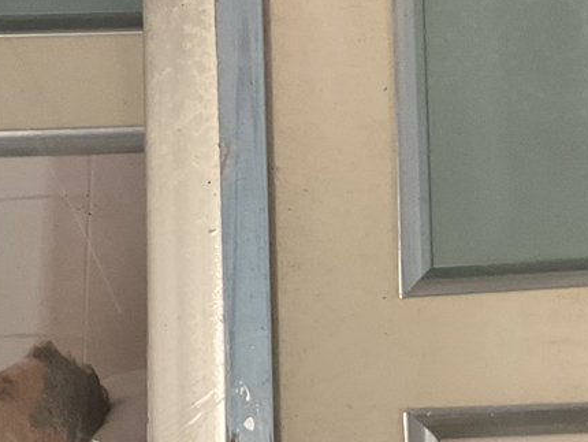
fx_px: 1734
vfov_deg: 14.5
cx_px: 535
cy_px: 200
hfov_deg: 18.9
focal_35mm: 102
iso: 80
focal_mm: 3
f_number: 1.8
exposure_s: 1/60
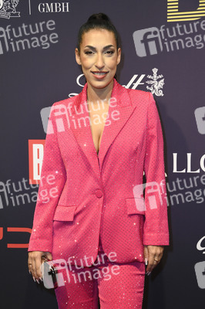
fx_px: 616
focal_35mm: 72
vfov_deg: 28.1
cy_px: 154
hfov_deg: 18.9
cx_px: 102
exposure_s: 1/250
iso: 500
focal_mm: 72
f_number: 5.6
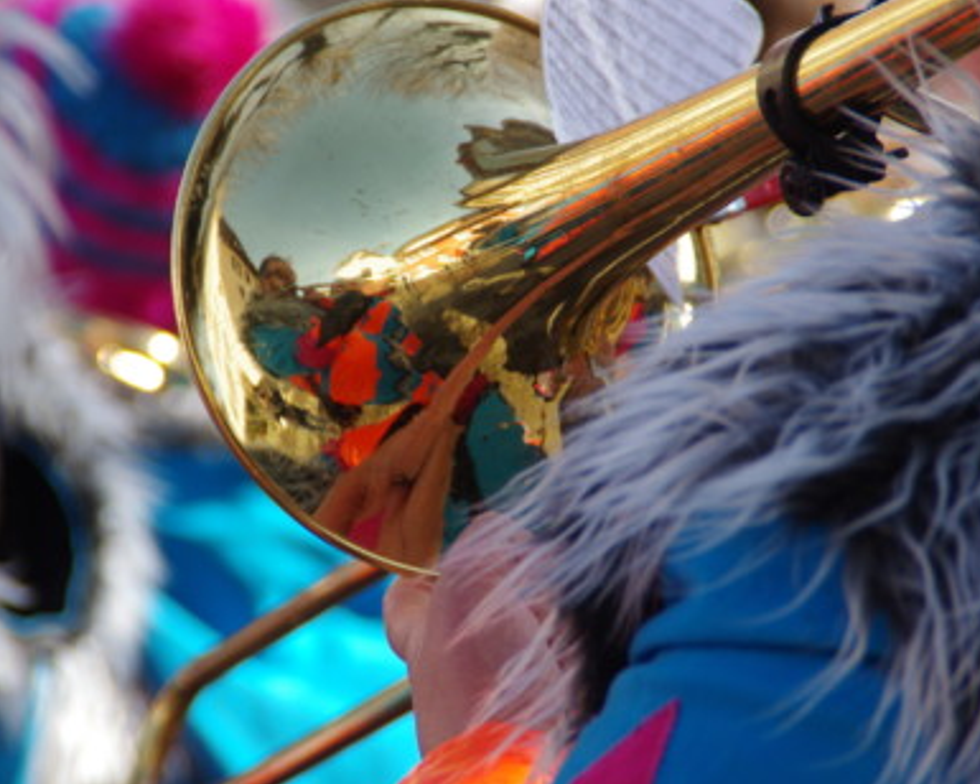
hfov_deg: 5.3
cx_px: 468
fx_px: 10587
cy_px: 398
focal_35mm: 365
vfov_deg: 4.2
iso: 200
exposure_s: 1/250
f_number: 6.3
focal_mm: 200
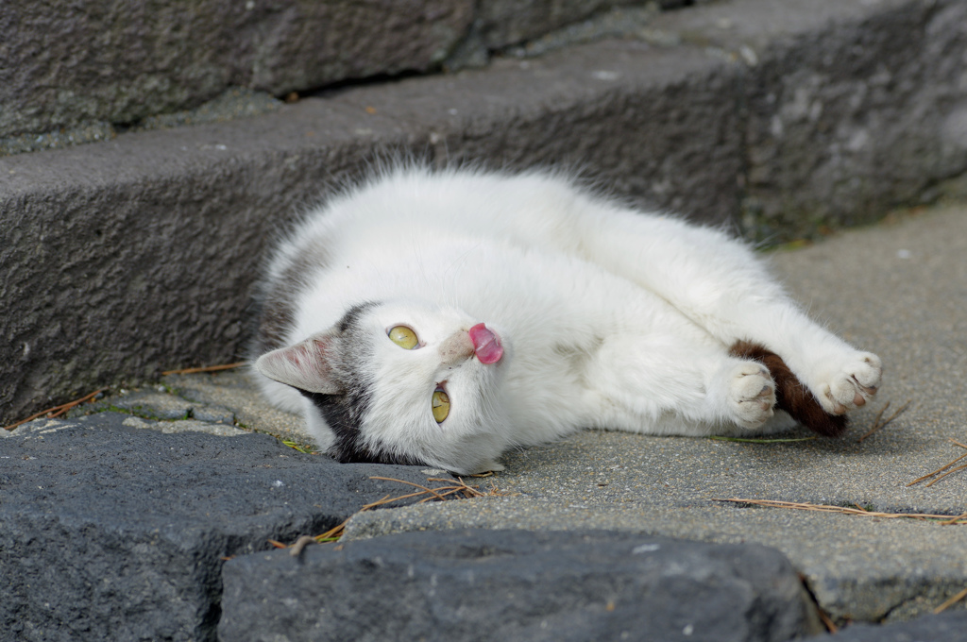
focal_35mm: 450
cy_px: 321
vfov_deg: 3.0
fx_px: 12072
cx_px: 484
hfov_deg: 4.6
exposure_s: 1/500
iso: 100
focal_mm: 300
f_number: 5.6
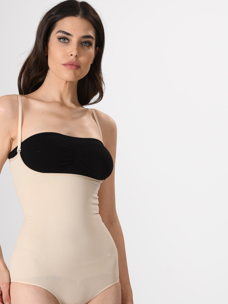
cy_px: 195
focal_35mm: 243
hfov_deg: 6.1
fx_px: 2135
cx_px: 90
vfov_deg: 8.1
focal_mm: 155
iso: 100
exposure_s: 1/125
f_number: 11
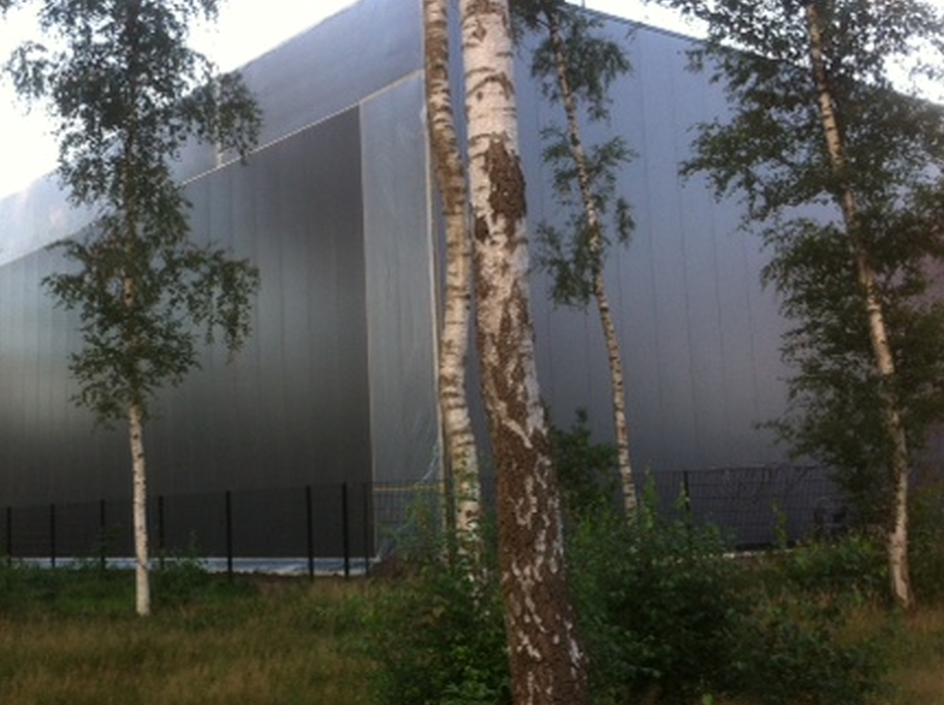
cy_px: 331
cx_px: 377
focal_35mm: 52
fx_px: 1416
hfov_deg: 36.7
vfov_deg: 28.0
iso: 100
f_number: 2.8
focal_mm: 3.85
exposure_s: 1/60
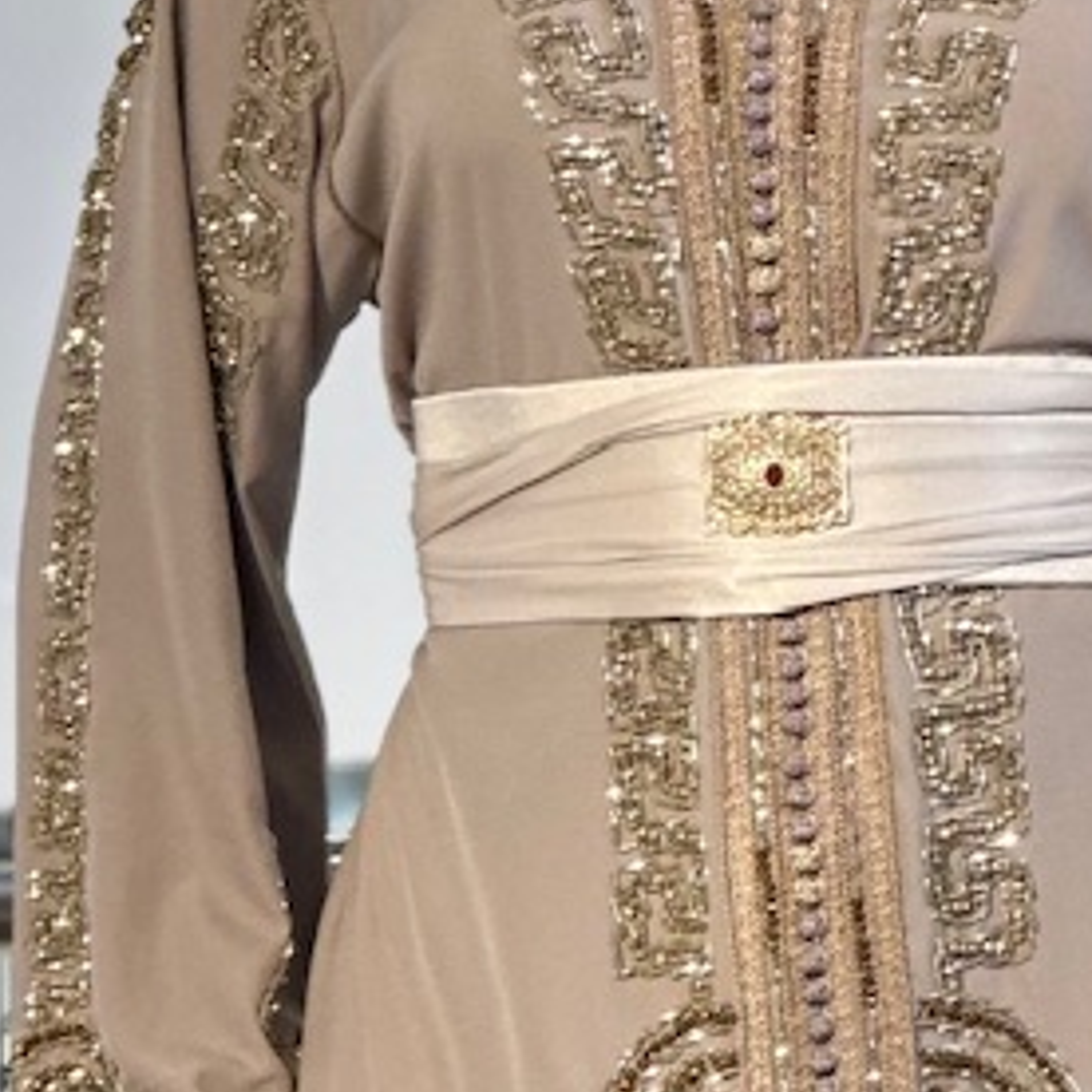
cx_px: 922
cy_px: 744
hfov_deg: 5.5
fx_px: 11278
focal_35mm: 316
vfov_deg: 5.5
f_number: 2.8
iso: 50
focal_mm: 9
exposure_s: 1/100
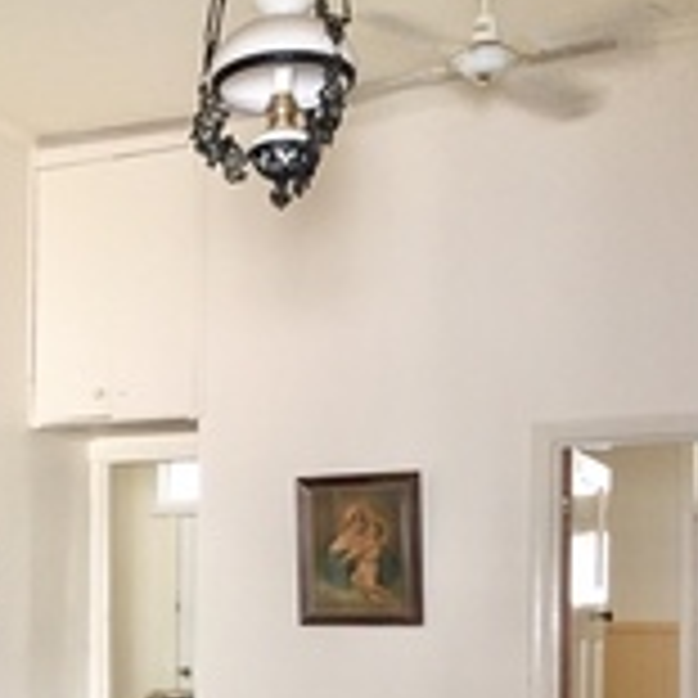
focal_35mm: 66
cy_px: 612
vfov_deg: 25.4
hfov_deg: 24.9
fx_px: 1506
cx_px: 5
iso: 250
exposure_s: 1/33
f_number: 2.2
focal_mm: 4.15
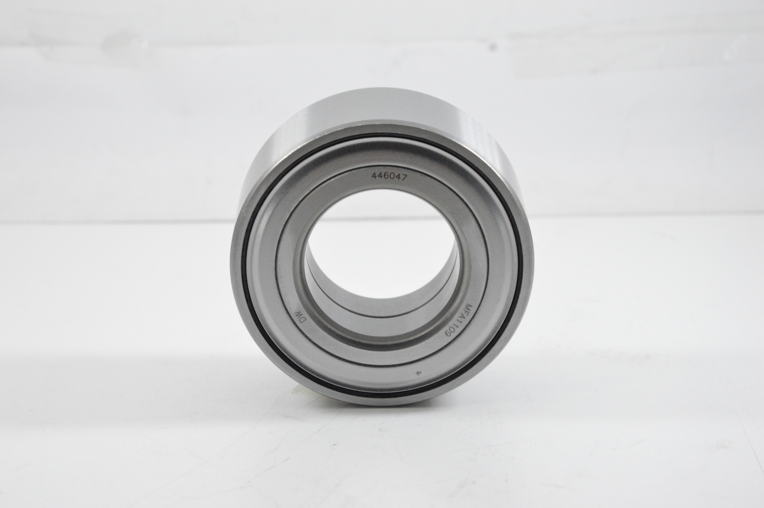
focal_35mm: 105
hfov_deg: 19.5
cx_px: 382
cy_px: 254
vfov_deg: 13.0
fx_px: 2226
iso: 3200
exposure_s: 1/100
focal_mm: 70
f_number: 8
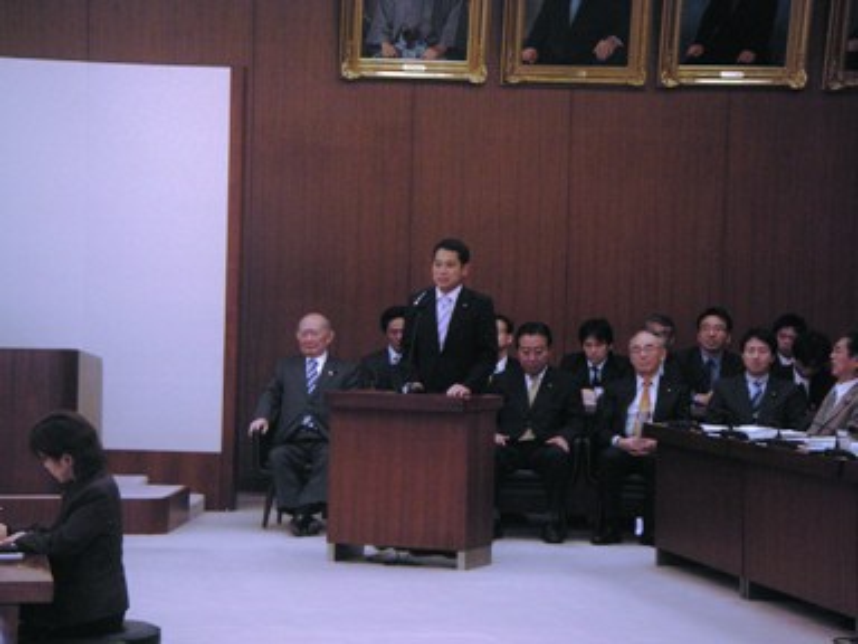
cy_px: 322
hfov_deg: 17.3
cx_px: 429
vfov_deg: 13.0
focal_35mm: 114
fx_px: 2826
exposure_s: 1/114
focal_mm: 18.9
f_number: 4
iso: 160
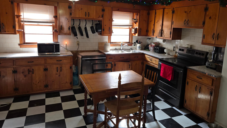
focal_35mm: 26
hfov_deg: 71.9
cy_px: 55
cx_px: 118
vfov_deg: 44.3
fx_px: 156
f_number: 1.8
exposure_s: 1/60
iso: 64
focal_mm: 5.4
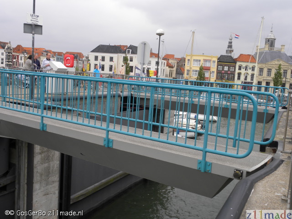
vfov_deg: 38.7
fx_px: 312
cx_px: 146
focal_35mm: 37
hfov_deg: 50.1
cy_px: 110
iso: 64
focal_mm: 6.6
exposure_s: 1/138
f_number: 4.5
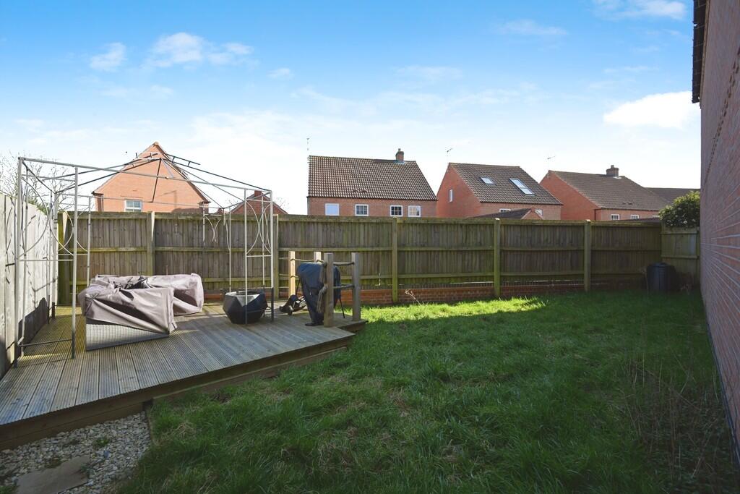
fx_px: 288
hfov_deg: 104.2
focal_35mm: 14
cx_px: 370
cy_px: 247
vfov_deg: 81.2
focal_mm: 14
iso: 100
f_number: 6.3
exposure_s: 1/160
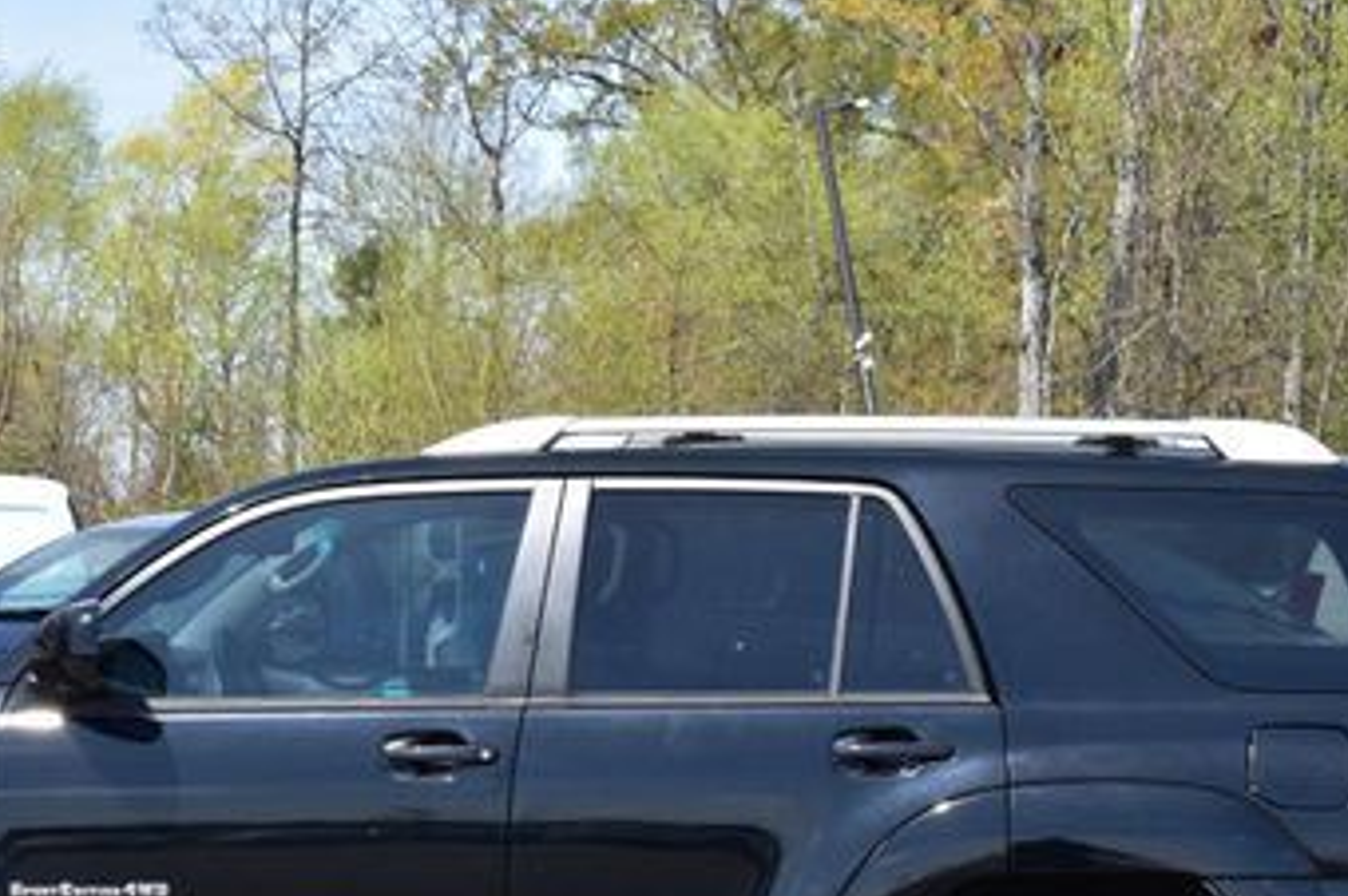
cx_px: 547
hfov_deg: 21.2
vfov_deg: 14.1
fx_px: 3591
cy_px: 765
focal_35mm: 96
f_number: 11
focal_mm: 34
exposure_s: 1/400
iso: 400
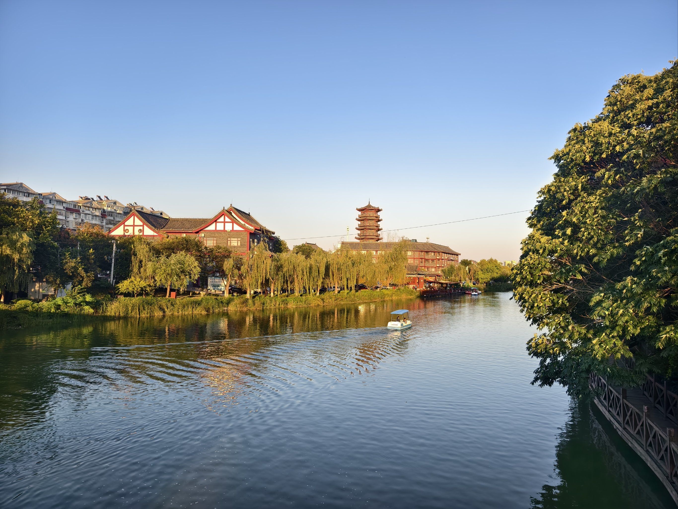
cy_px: 254
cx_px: 339
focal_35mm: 23
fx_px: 450
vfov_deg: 58.9
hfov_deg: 73.9
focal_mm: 8.67
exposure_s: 1/769
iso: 50
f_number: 1.75
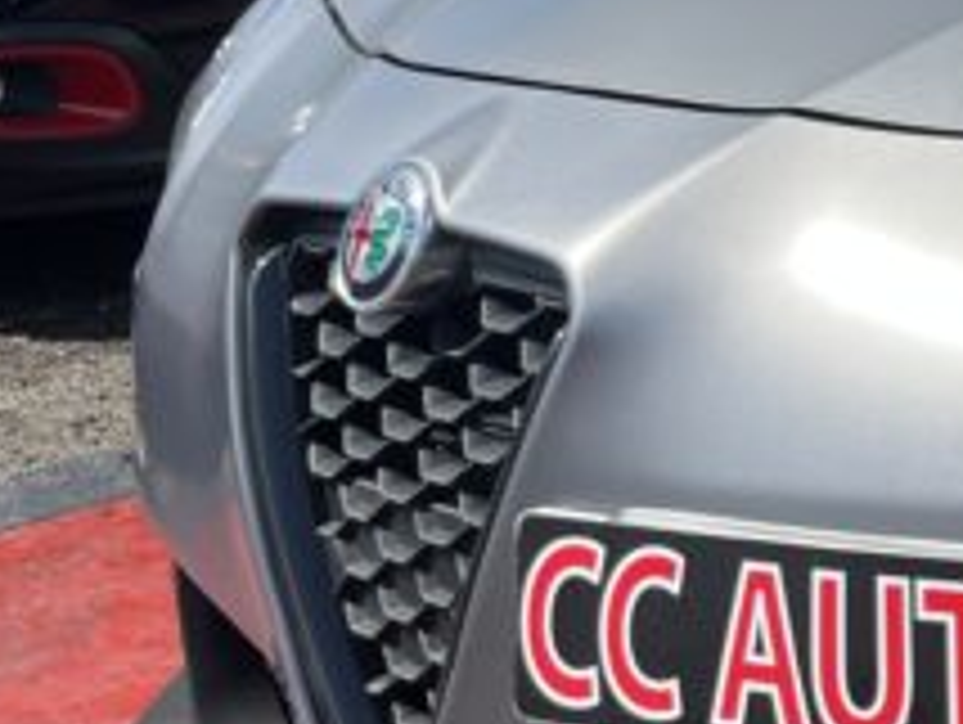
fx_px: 2702
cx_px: 1750
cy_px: 144
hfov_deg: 16.7
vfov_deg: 15.2
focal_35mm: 97
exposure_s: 1/3135
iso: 50
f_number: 1.6
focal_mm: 5.1
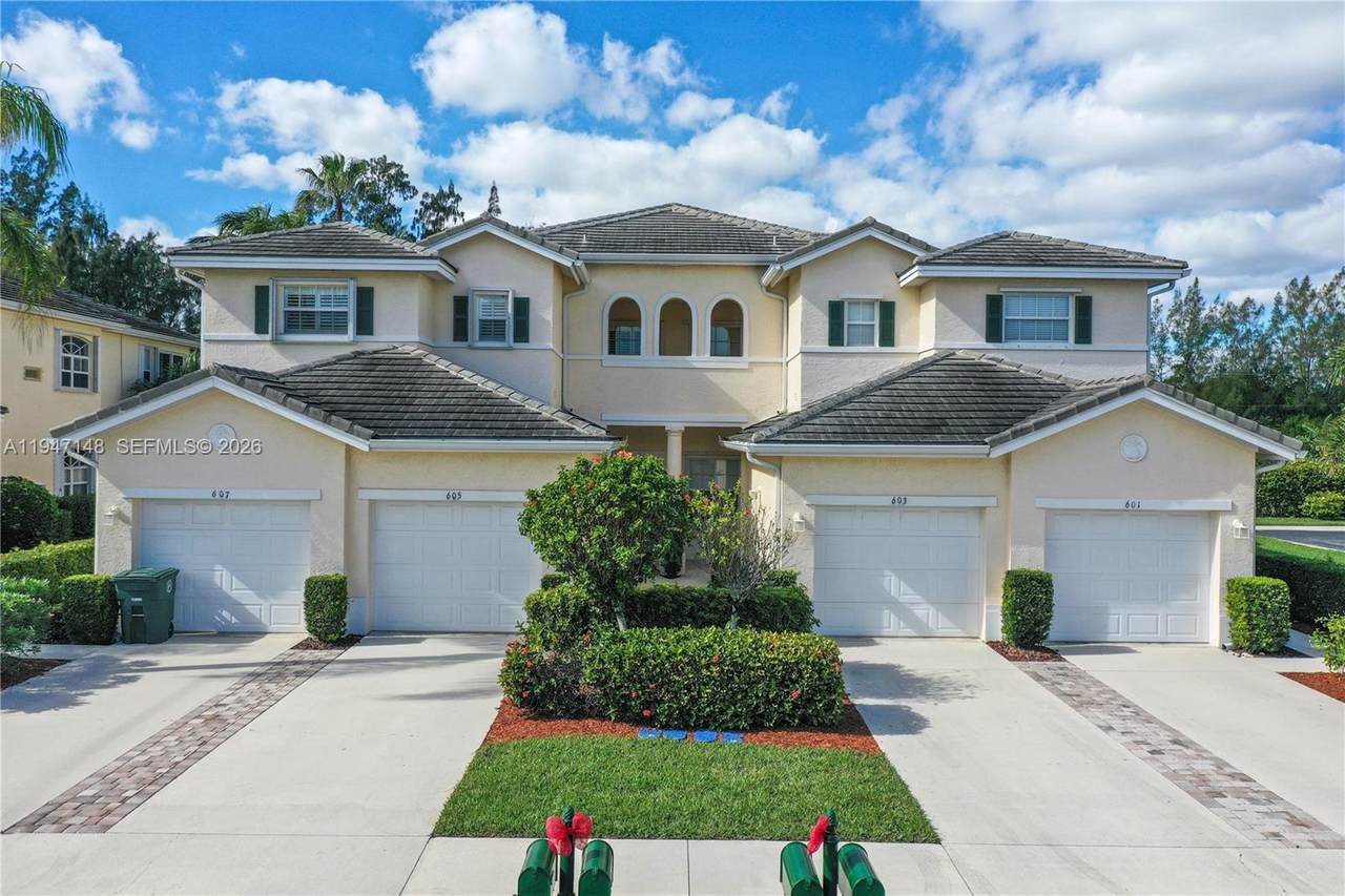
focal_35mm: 28
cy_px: 448
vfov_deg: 46.4
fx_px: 1046
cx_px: 672
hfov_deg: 65.5
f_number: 5
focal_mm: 10.26
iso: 100
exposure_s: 1/1000
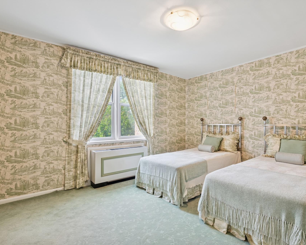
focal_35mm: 17
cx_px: 154
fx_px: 154
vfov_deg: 77.0
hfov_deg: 89.6
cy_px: 122
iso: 640
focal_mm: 15
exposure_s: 1/15
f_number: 14
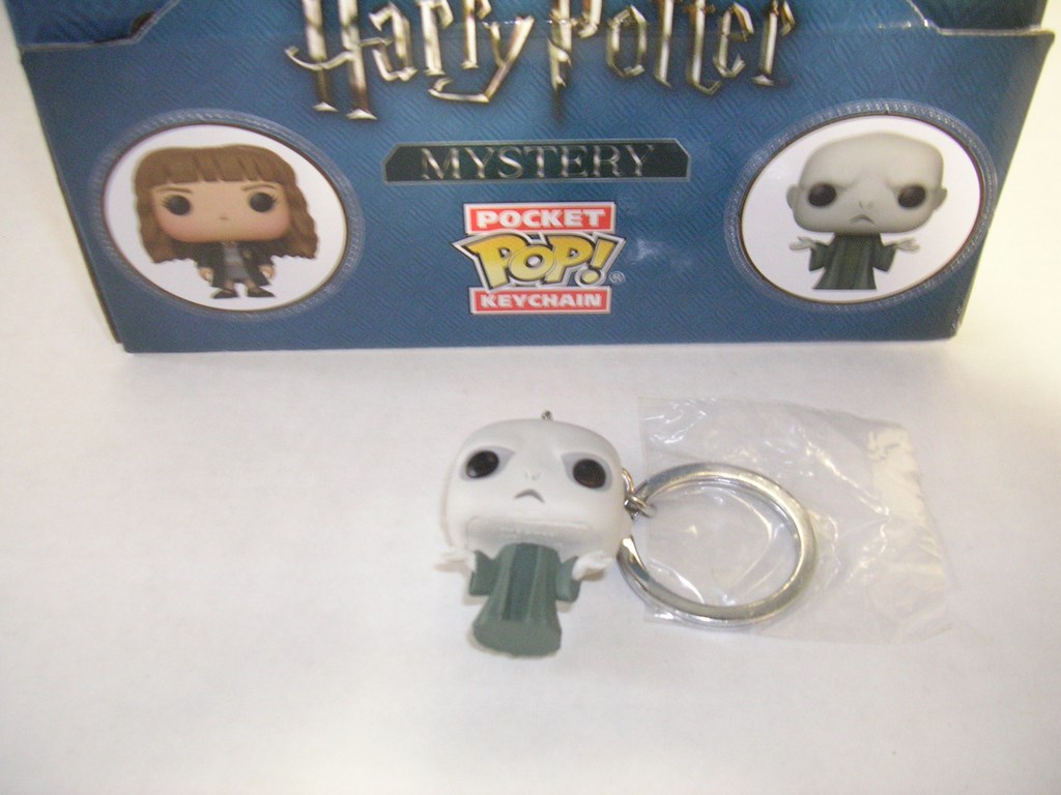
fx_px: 1165
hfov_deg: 49.0
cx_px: 530
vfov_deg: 37.7
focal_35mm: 38
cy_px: 398
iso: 200
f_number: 2.8
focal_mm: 5.8
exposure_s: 1/7.5
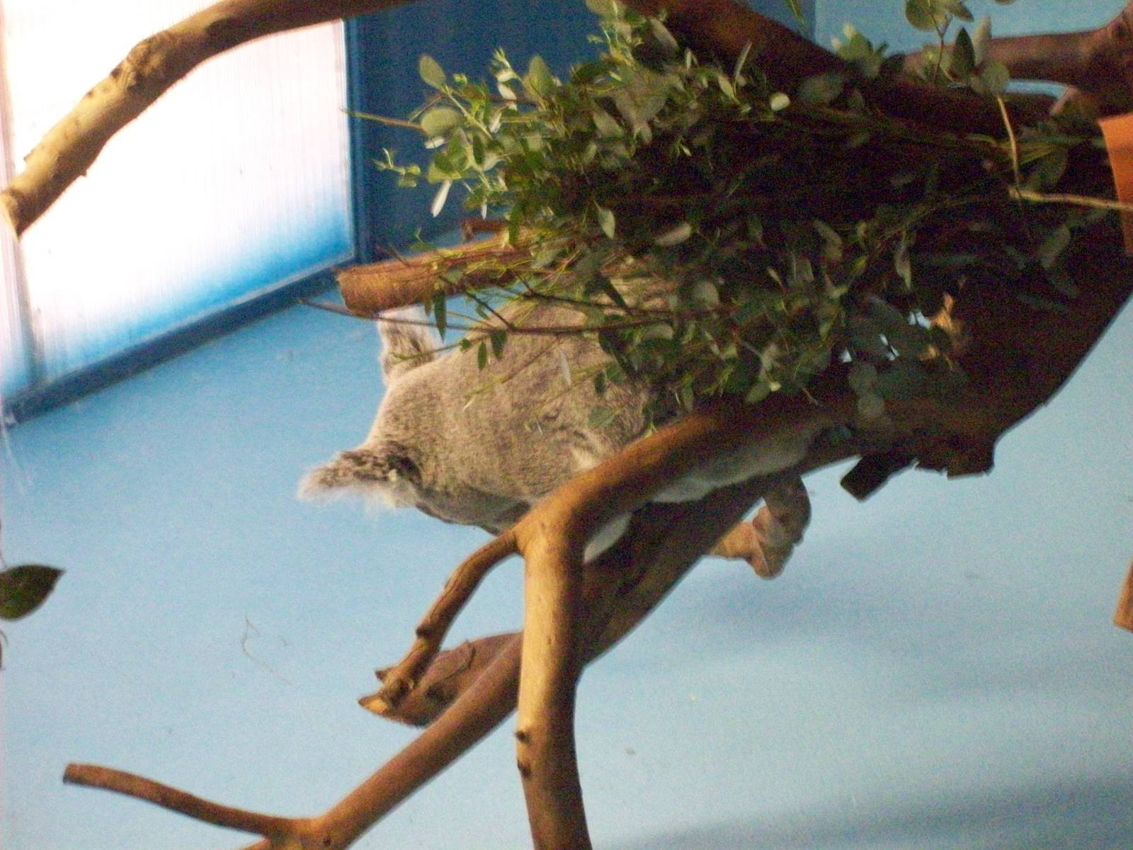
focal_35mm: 108
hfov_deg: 18.2
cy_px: 425
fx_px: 3535
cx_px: 566
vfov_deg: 13.7
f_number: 4.8
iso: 800
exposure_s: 1/17.2
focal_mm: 18
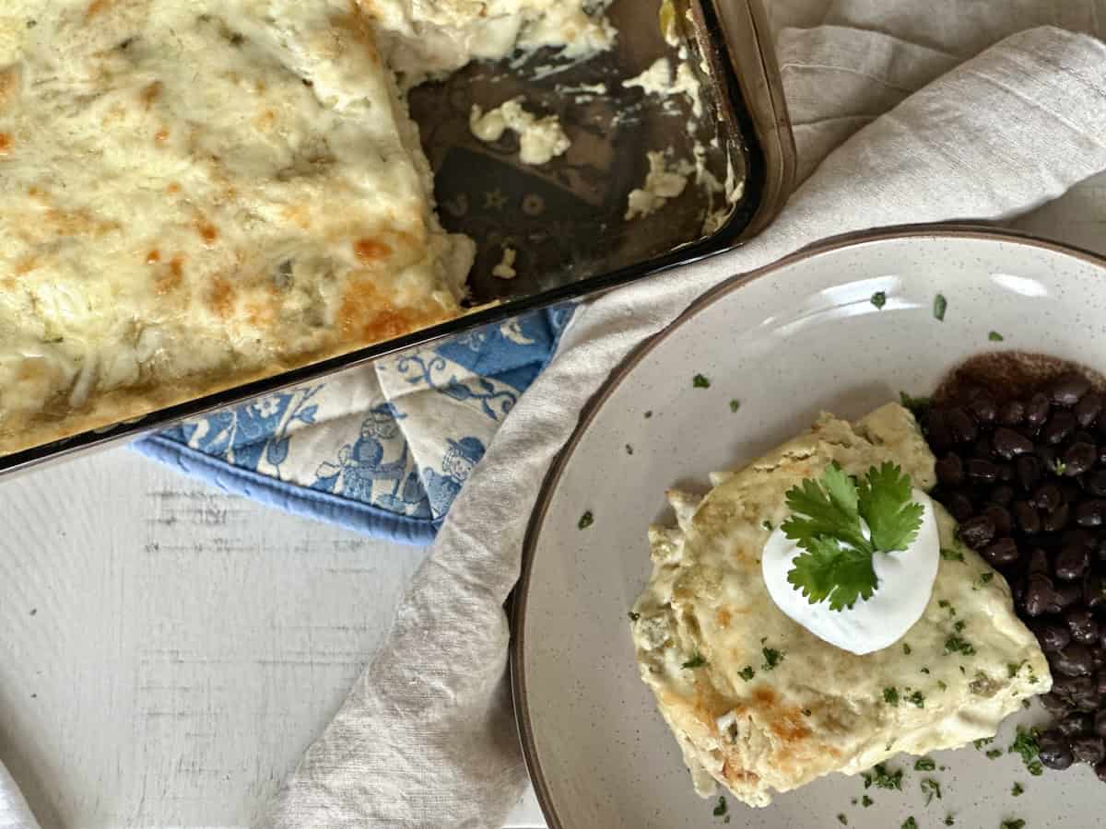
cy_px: 414
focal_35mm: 77
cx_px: 553
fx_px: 2460
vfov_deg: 19.1
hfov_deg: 25.3
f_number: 2.8
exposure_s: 1/40
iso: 400
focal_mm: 9
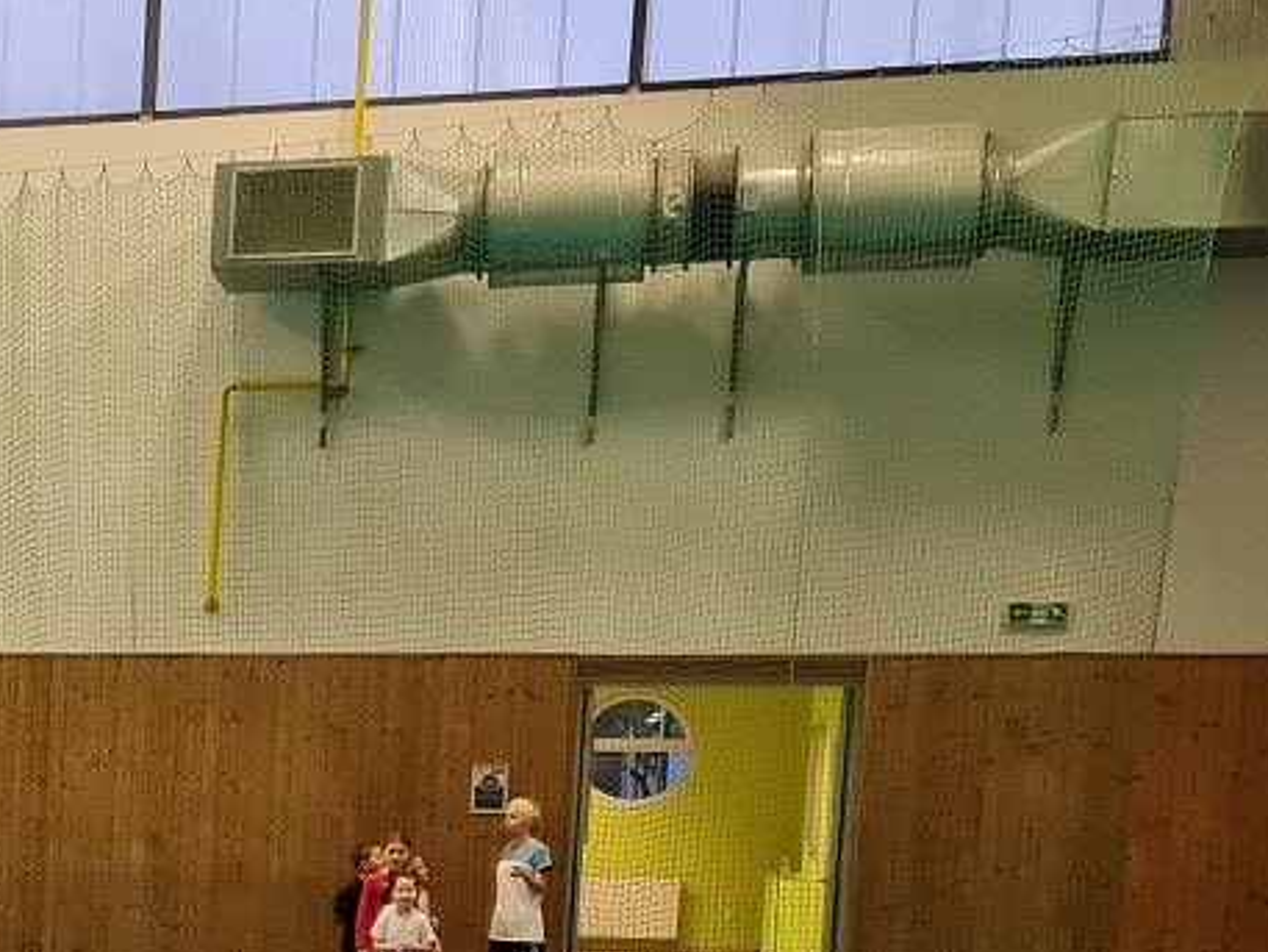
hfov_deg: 18.8
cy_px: 1082
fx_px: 3334
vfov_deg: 15.7
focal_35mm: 91
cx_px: -666
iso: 250
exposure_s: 1/100
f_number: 1.8
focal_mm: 5.4
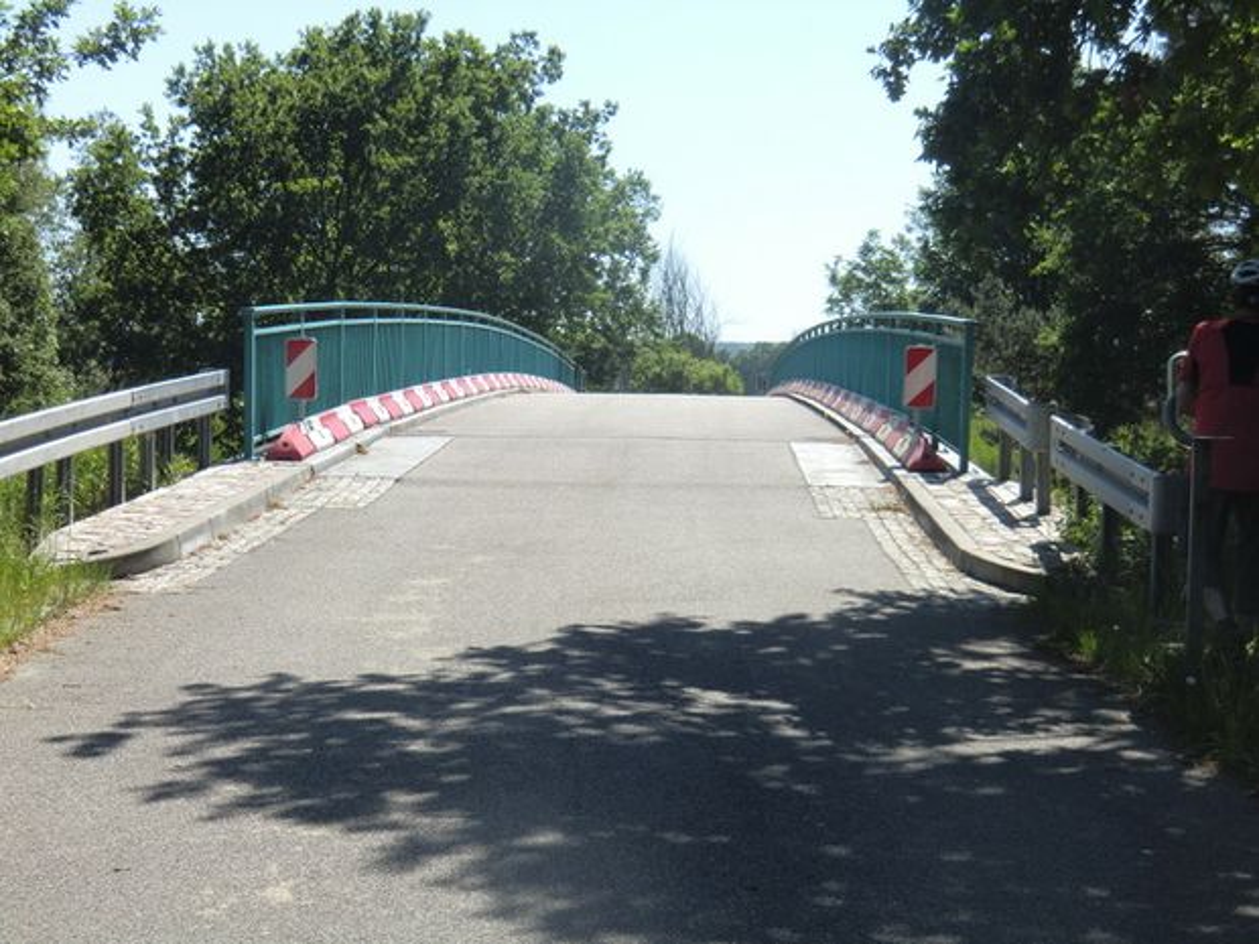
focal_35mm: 65
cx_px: 630
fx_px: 2364
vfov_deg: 22.6
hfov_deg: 29.8
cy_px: 472
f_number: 4.4
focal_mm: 11.6
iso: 64
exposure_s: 1/320
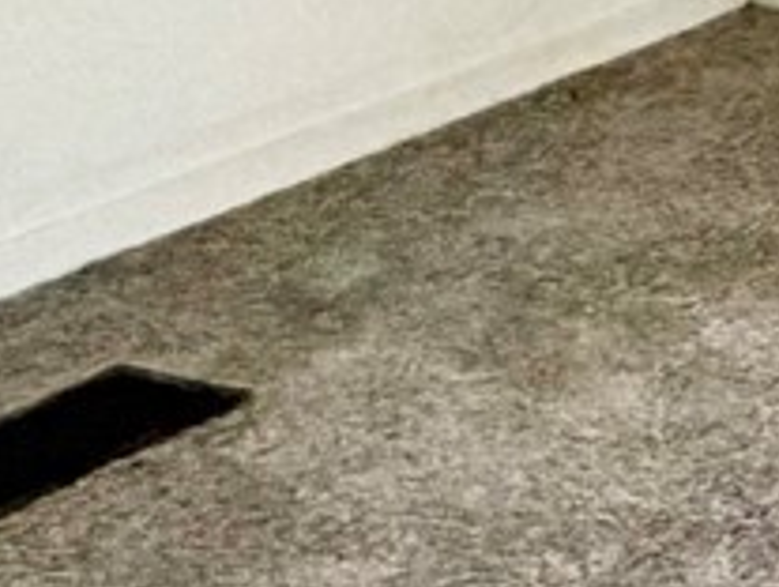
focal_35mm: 108
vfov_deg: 11.9
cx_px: 2134
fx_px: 2435
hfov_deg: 12.1
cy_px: -670
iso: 320
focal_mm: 2.22
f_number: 2.2
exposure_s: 1/74
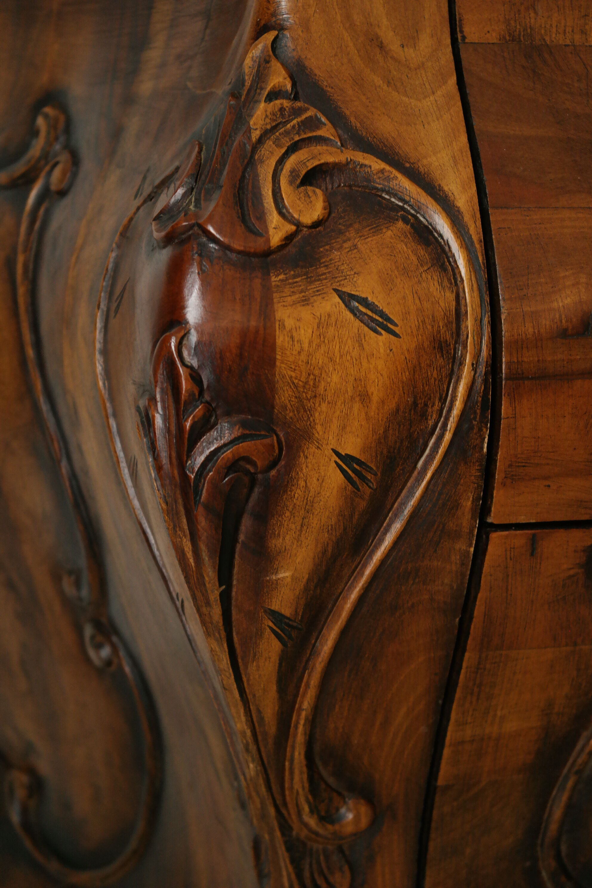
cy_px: 444
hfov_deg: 19.7
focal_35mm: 69
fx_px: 1702
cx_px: 296
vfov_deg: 29.2
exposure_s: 1/50
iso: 1600
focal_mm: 45
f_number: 5.6
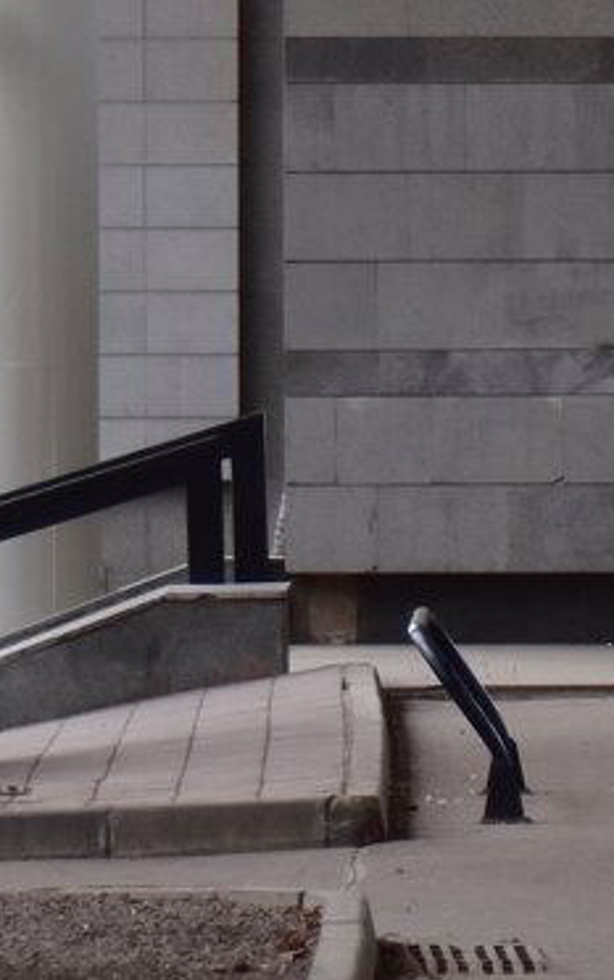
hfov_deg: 2.1
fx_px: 16458
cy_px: 398
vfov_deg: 3.4
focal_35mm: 616
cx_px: 1117
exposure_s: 1/60
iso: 500
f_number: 5
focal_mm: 125
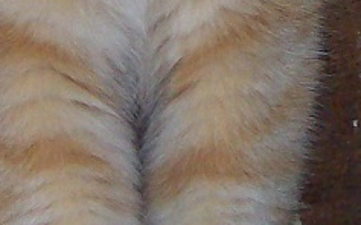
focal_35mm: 229
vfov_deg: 5.6
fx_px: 2252
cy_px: -179
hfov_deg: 9.2
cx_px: 250
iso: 80
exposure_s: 1/64
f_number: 2.7
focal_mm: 6
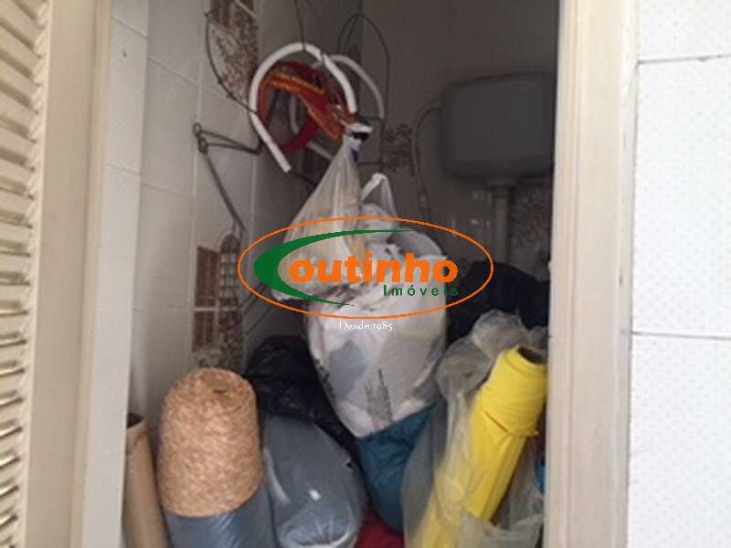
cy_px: 274
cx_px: 366
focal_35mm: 29
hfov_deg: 61.7
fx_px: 612
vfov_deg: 48.2
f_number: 2.2
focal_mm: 4.15
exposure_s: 1/30
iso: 100
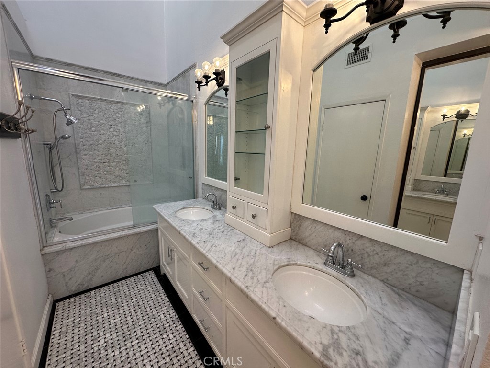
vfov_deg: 85.7
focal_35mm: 14
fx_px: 198
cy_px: 184
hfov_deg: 102.1
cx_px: 245
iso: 160
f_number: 2.2
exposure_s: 1/120
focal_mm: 2.22
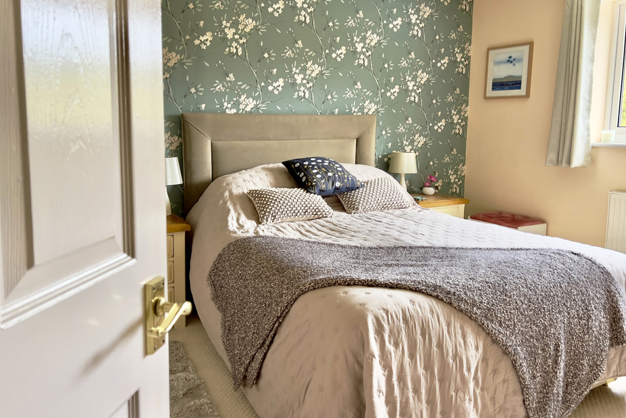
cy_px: 183
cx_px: 305
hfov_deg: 65.5
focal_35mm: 28
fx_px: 487
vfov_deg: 46.3
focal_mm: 5.7
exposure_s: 1/50
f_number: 1.5
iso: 64
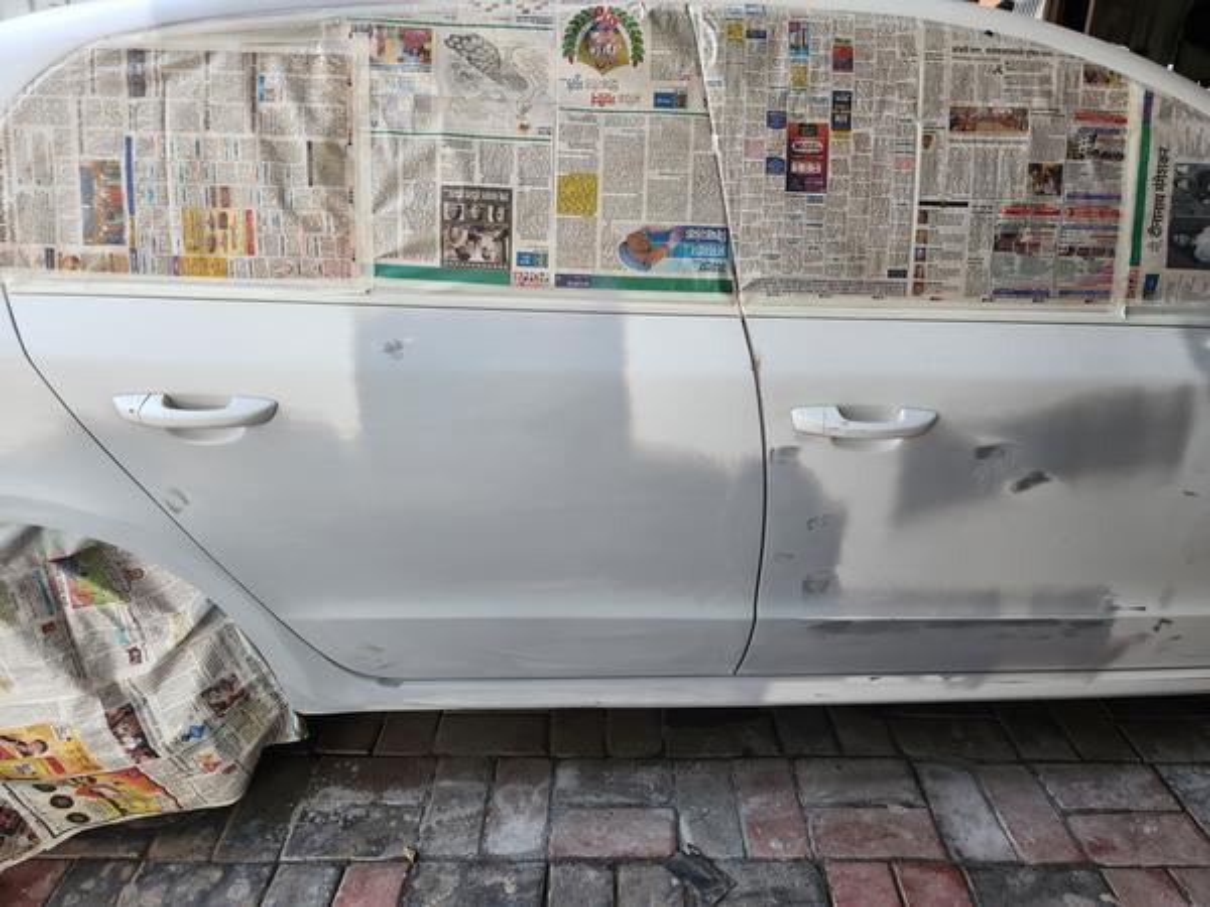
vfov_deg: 58.9
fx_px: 804
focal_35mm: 23
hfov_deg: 73.9
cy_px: 454
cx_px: 605
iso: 125
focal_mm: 5.4
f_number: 1.8
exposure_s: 1/180
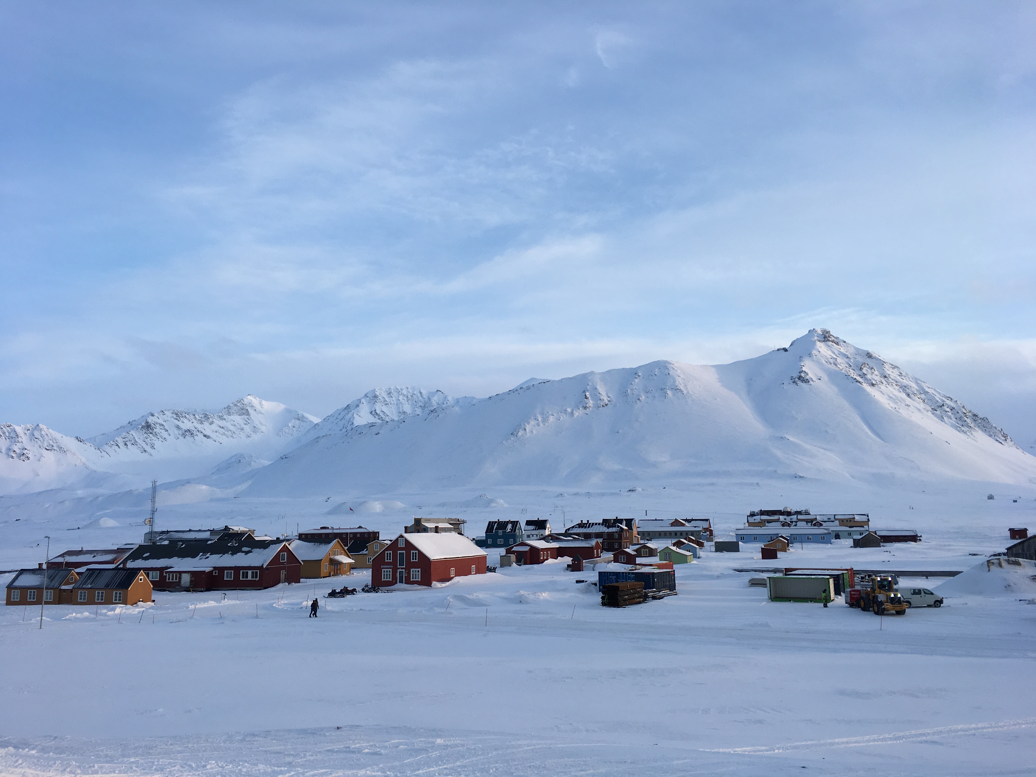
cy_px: 388
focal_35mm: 29
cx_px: 518
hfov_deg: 61.7
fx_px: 868
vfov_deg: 48.2
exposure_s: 1/663
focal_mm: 4.15
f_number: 2.2
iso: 25
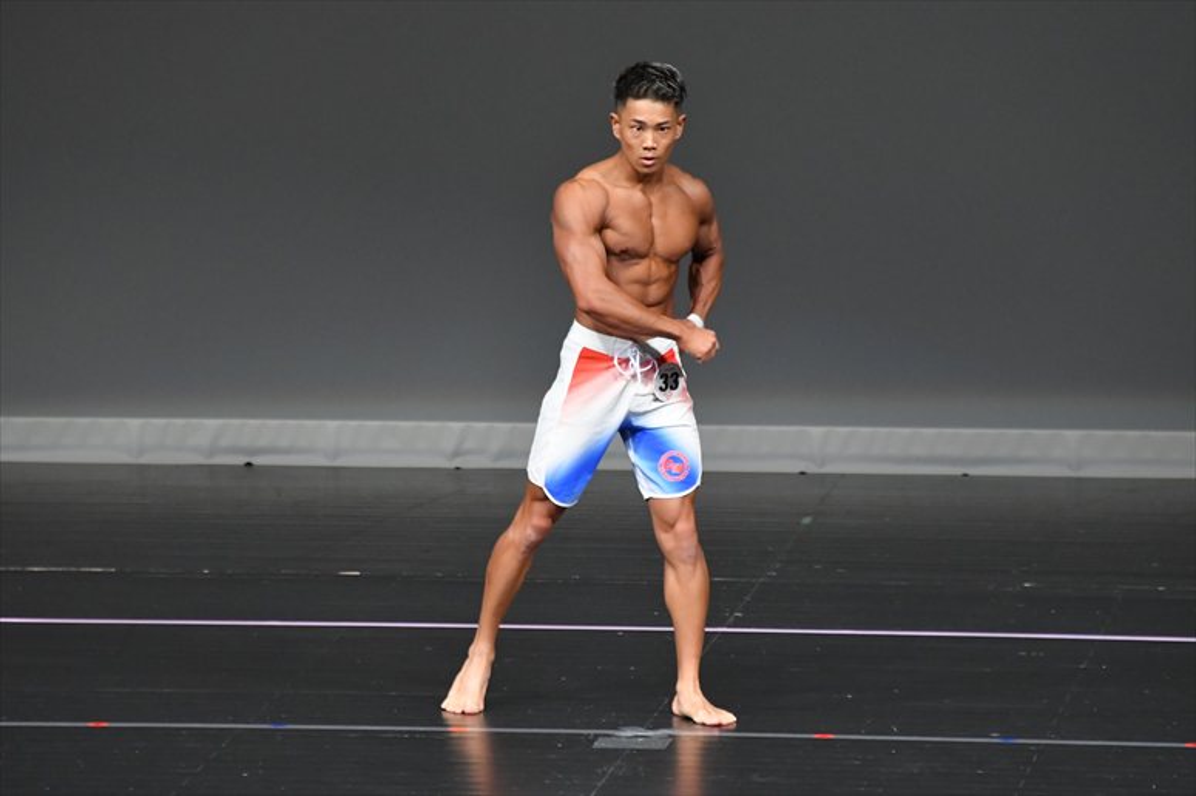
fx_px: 11456
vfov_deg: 4.0
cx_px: 598
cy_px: 398
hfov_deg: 6.0
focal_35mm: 345
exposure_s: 1/400
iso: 4000
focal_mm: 230
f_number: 5.6
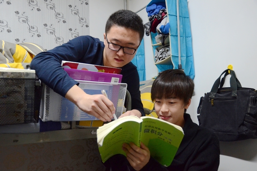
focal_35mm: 33
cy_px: 86
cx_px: 128
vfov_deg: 39.8
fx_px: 235
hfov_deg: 57.3
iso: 2000
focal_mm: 22
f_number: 3.8
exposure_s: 1/60
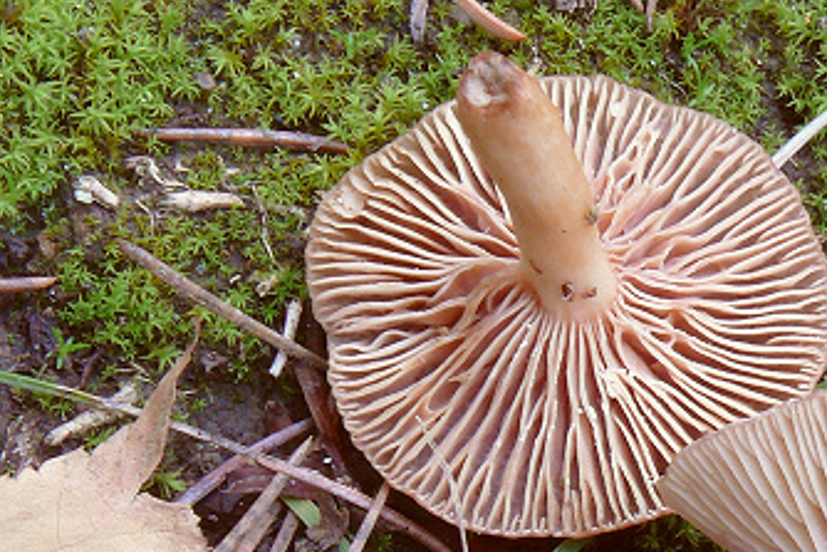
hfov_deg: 15.0
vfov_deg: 10.4
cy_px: 448
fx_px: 3033
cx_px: 981
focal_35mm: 132
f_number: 11
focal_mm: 11.3
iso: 100
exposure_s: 5
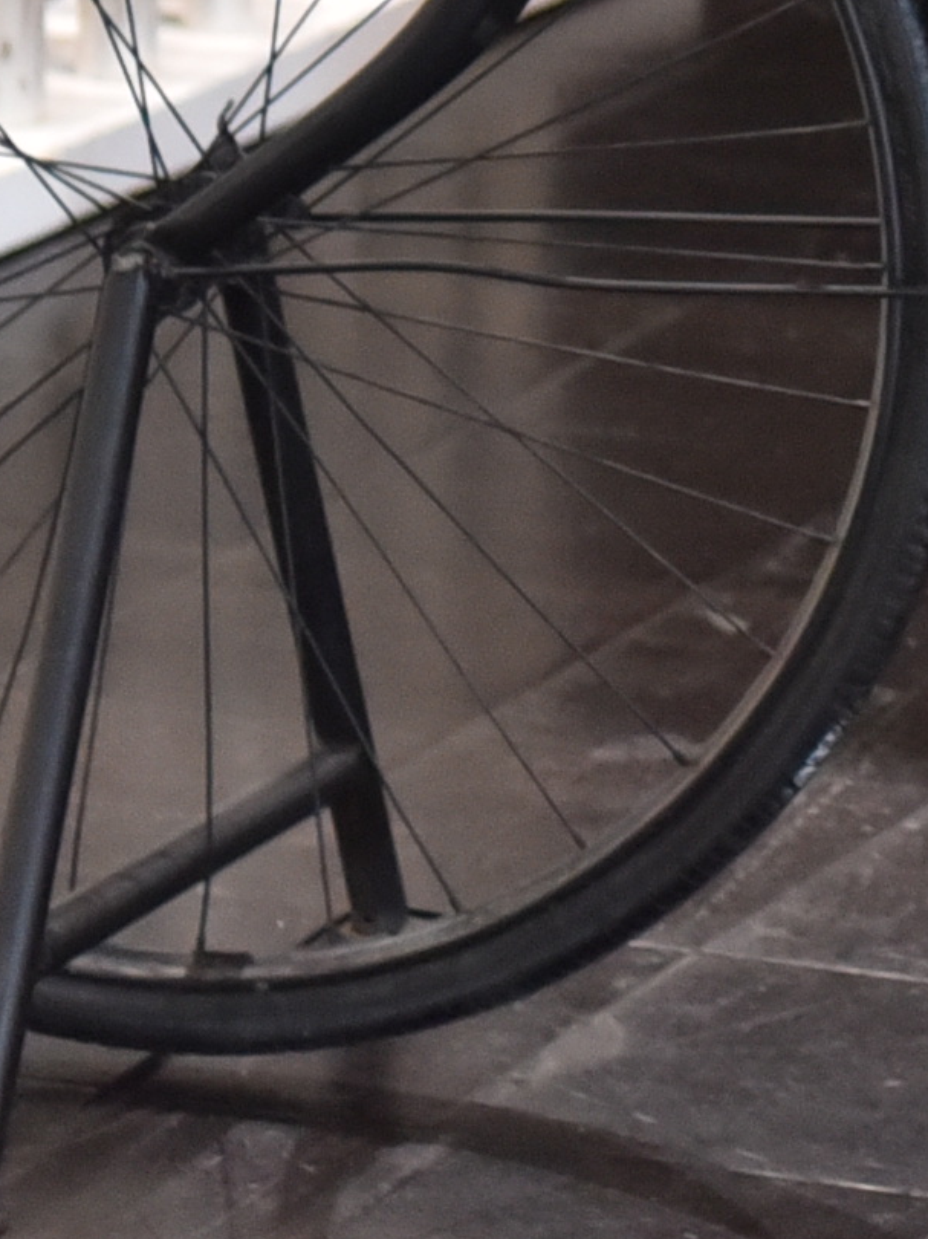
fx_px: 10729
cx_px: 1984
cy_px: -650
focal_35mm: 300
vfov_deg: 6.5
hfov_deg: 4.9
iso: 2800
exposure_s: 1/60
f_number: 2.8
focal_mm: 56
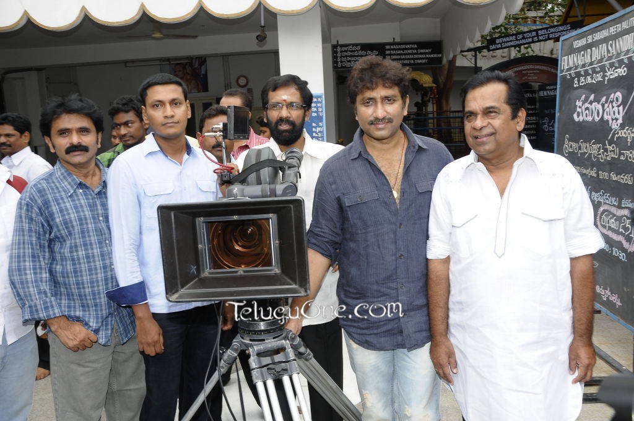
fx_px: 554
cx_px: 317
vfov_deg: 41.6
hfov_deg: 59.6
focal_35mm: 32
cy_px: 210
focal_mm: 21
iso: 250
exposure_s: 1/125
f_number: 7.1
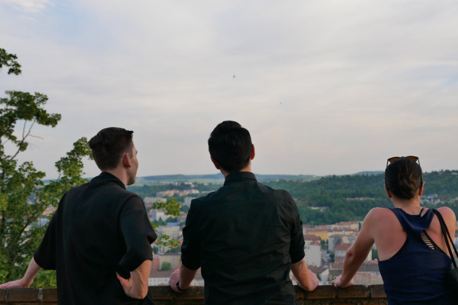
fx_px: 674
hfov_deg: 37.5
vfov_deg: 25.5
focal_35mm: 53
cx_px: 231
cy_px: 149
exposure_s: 1/500
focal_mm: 25
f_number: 3.5
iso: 200
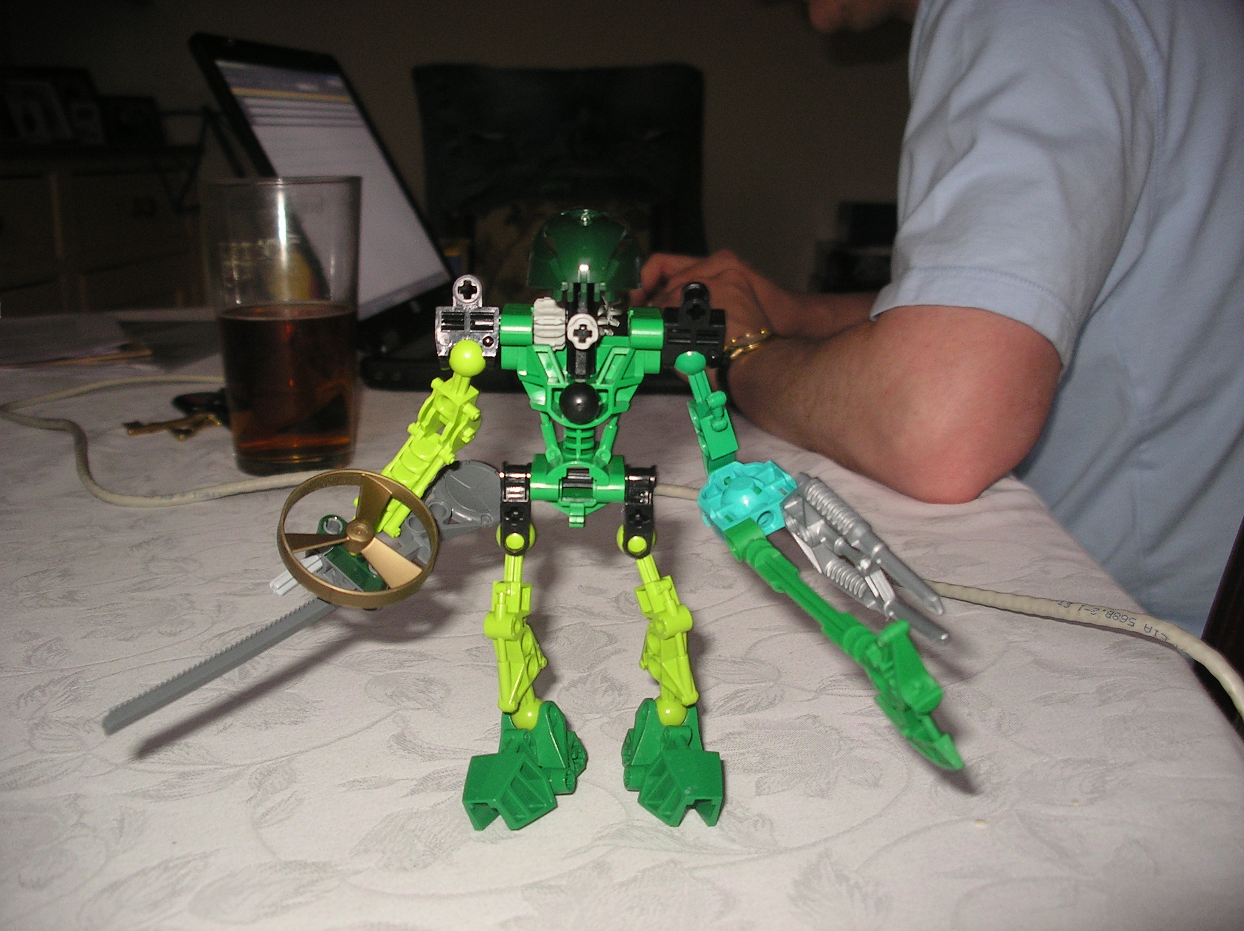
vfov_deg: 38.6
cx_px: 622
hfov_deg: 50.2
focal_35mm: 37
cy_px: 466
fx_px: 1329
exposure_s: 1/40
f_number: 2.8
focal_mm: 7.8
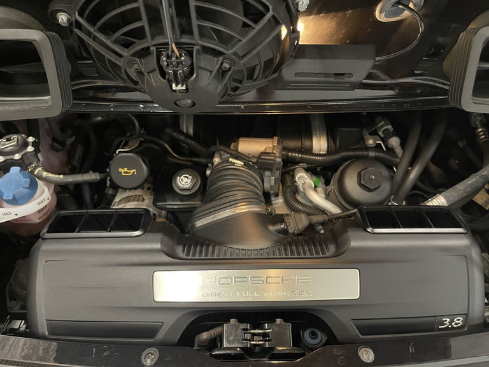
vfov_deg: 54.9
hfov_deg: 69.4
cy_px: 184
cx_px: 244
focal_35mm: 25
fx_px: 353
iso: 800
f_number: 1.6
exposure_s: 1/25
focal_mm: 5.1
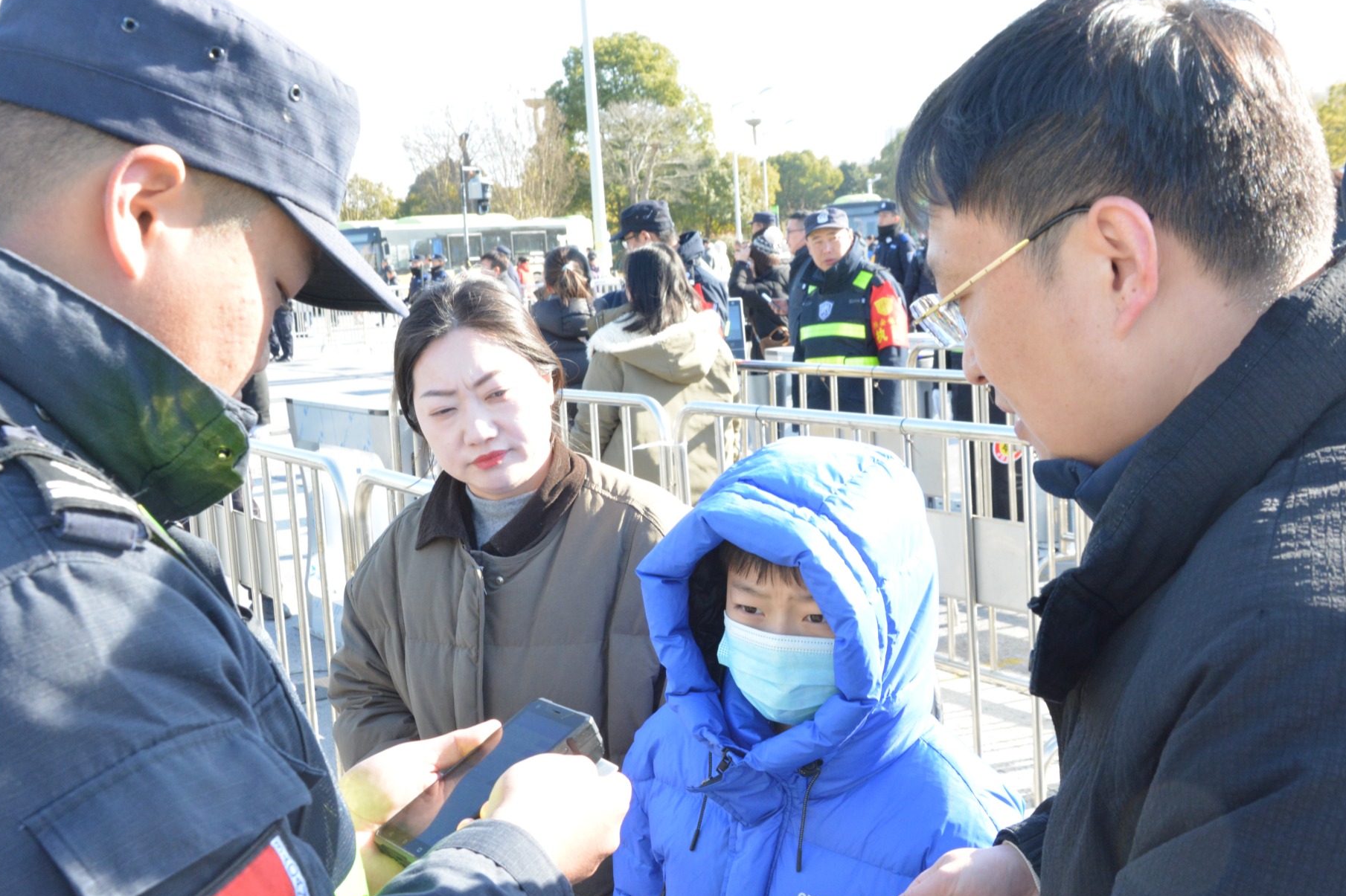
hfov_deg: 43.1
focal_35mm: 46
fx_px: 1705
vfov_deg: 29.5
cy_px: 486
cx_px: 682
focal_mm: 25
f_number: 8
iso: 1250
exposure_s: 1/250
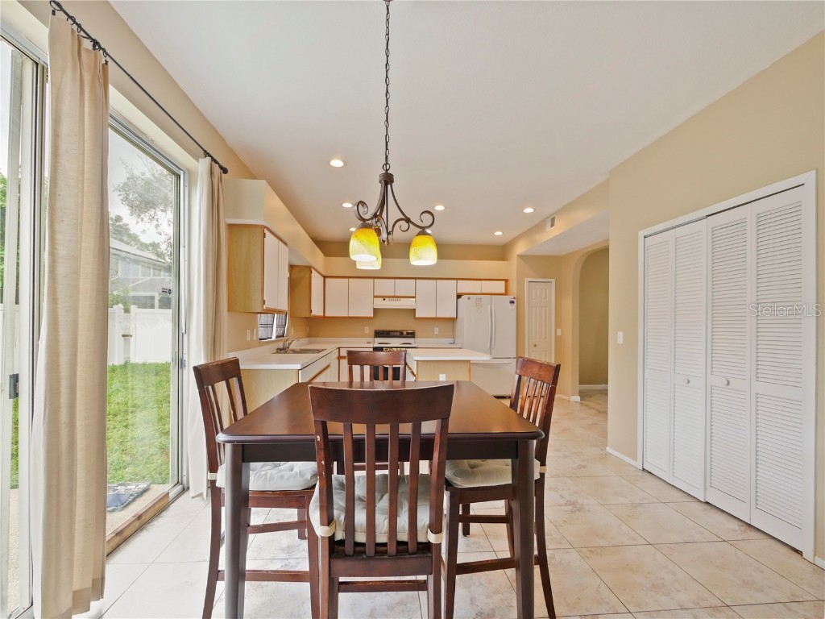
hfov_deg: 102.1
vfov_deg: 85.7
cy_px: 310
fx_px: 334
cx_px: 412
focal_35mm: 14
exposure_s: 1/60
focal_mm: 7
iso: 400
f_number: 4
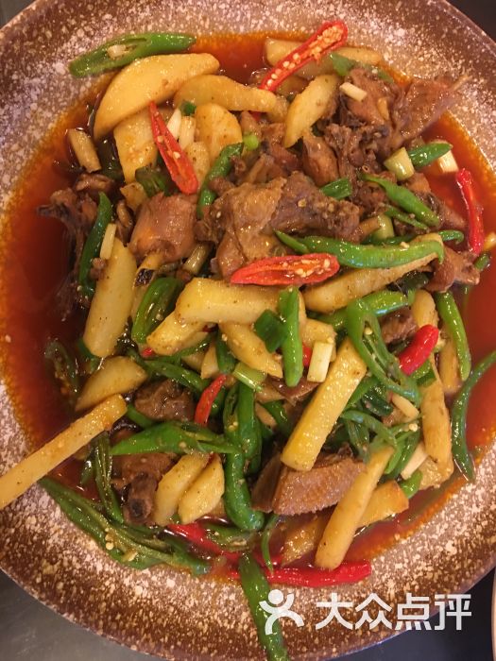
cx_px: 248
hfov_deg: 48.2
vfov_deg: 61.7
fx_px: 554
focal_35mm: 29
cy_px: 330
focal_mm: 4.15
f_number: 2.2
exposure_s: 1/8
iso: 100
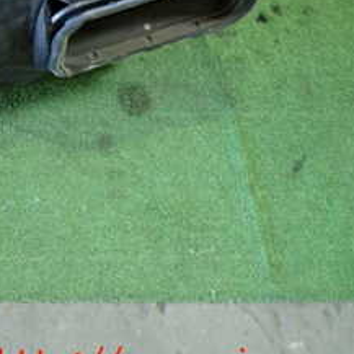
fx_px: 706
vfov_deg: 26.9
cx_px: -124
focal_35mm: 61
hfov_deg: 24.1
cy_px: 18
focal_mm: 4.5
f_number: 2
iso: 400
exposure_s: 1/30
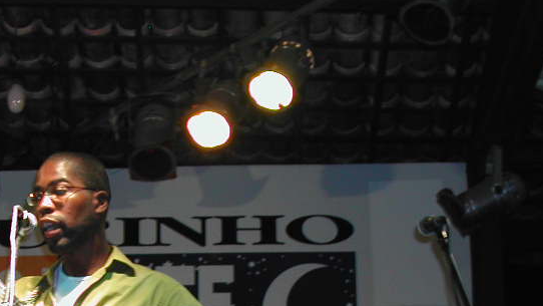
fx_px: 1541
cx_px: 212
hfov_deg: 20.0
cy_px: 382
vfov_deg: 11.1
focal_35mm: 107
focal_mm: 11.1
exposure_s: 1/30
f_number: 3.2
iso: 120
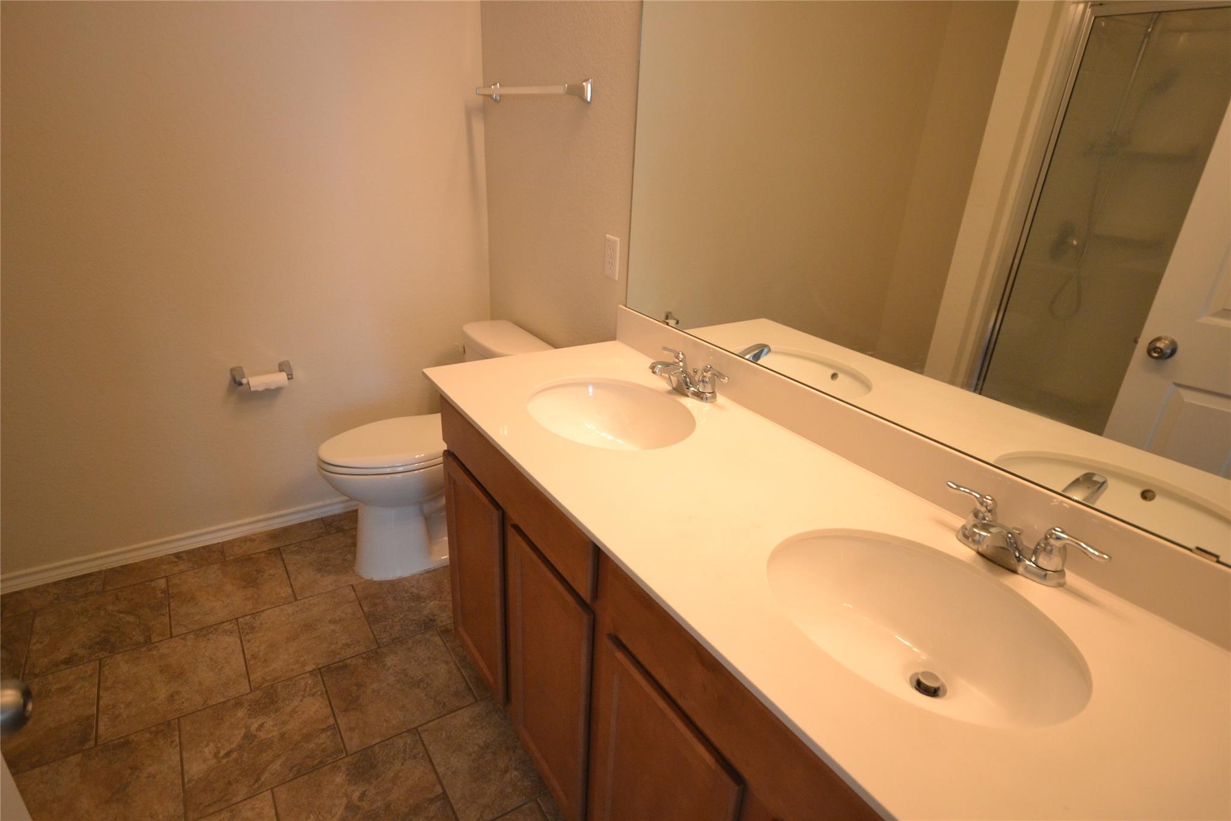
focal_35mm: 20
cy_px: 410
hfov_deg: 85.4
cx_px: 616
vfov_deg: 63.2
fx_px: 667
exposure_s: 1/60
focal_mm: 13
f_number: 4.5
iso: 1100
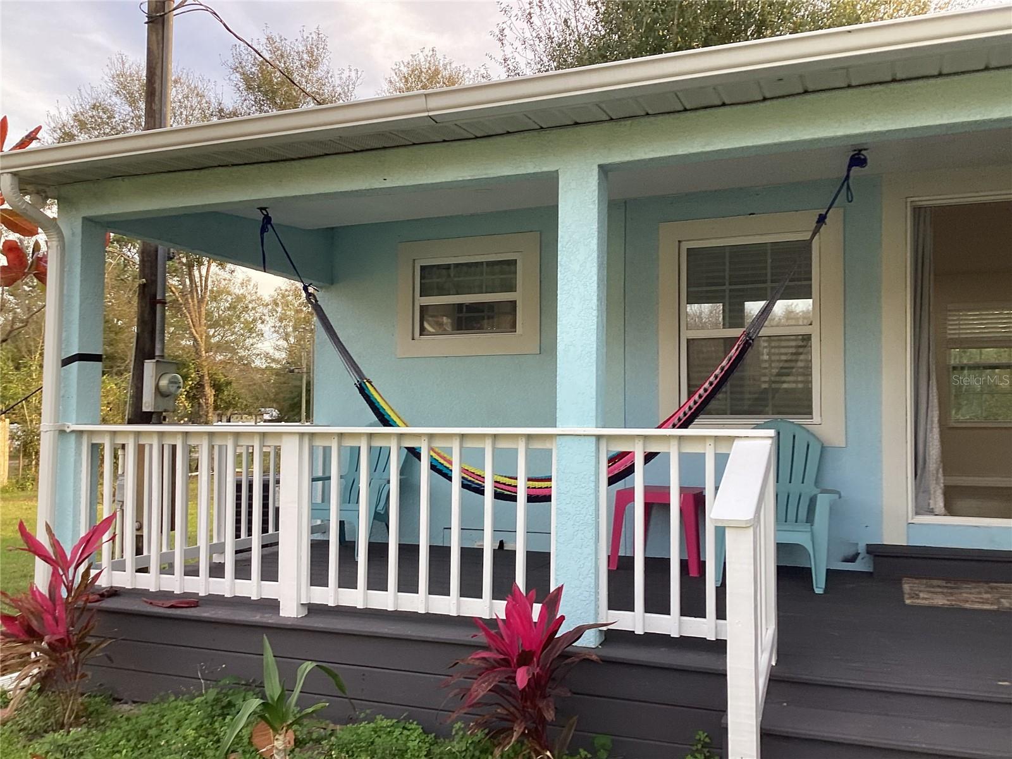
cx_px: 506
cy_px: 380
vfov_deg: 45.4
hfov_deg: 58.4
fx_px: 906
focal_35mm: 31
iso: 40
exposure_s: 1/120
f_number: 2.4
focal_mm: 3.3
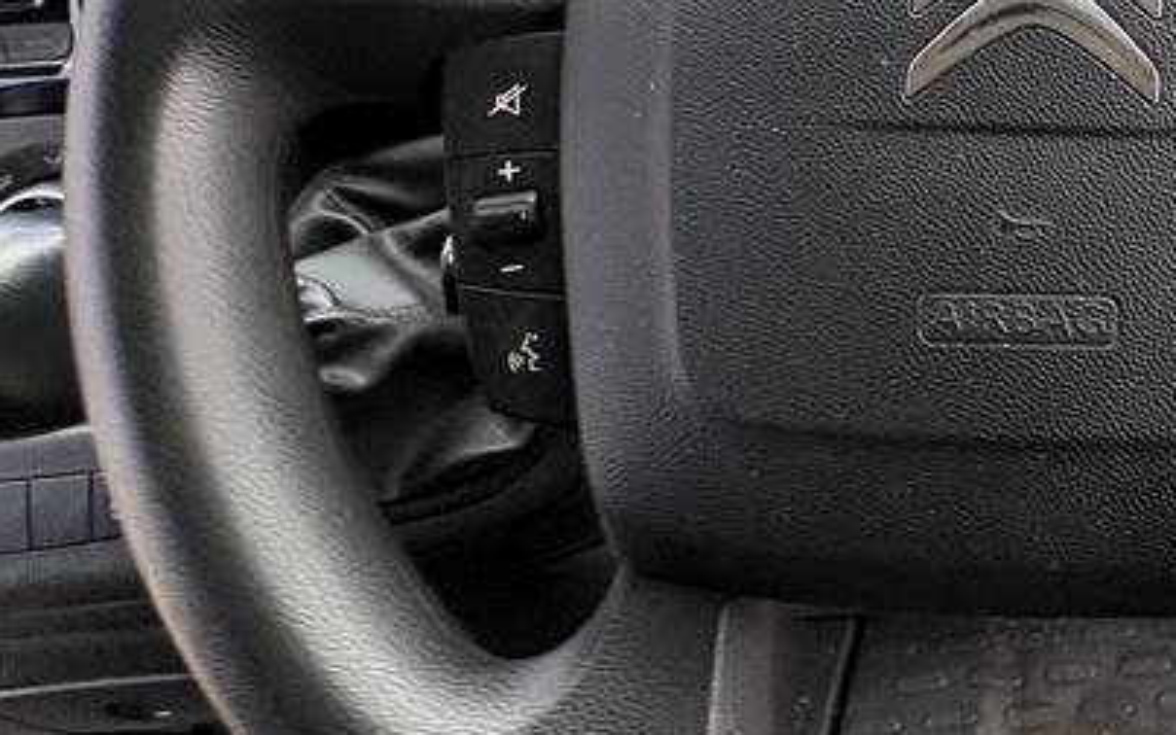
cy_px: 47
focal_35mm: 33
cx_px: 1211
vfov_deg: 35.6
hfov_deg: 47.0
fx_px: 1058
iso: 100
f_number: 2.2
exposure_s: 1/140
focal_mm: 2.22
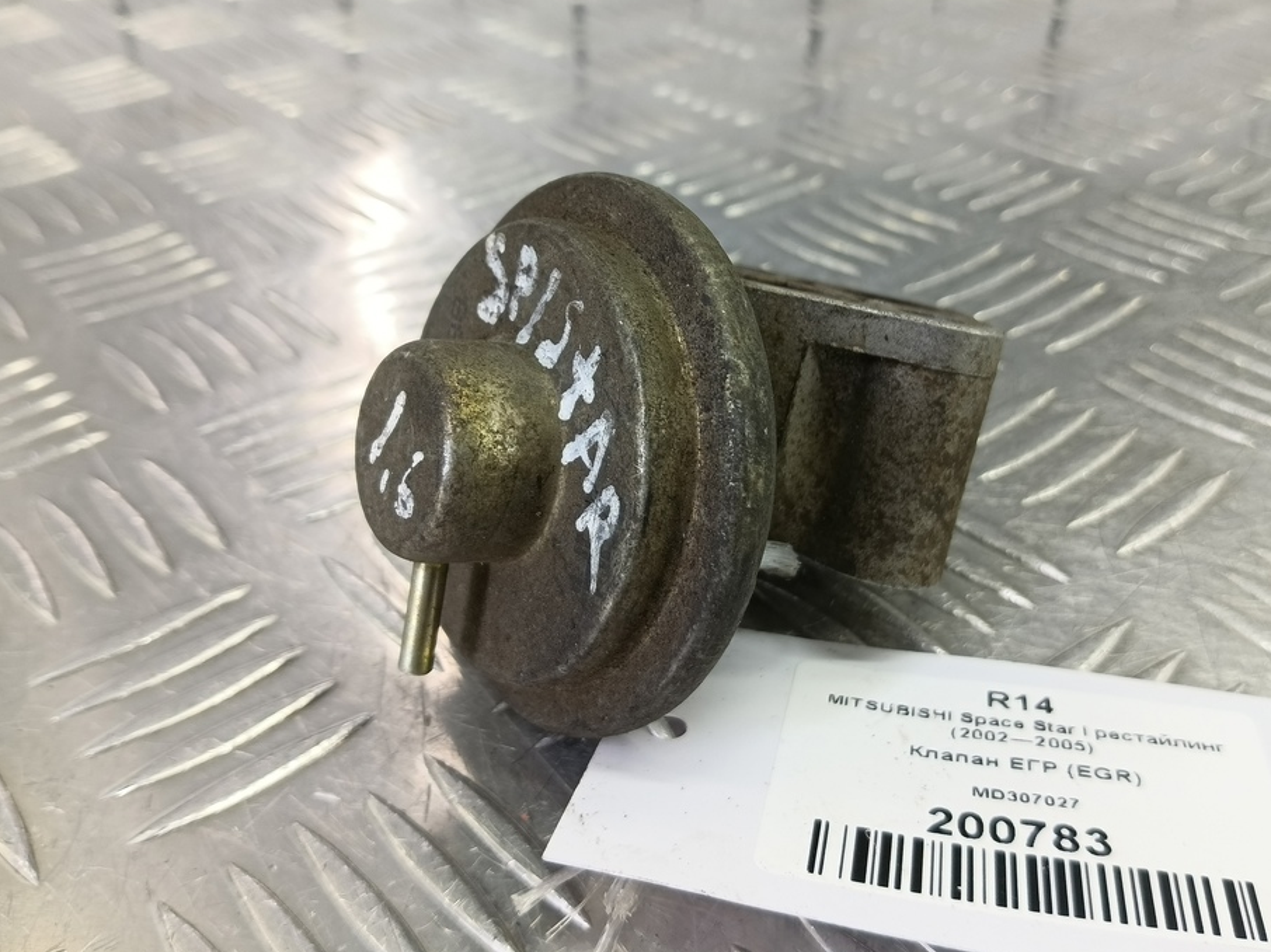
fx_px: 954
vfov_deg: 53.0
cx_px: 690
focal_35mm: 26
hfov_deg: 67.2
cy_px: 433
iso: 140
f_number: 1.6
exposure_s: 1/50
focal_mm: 4.11
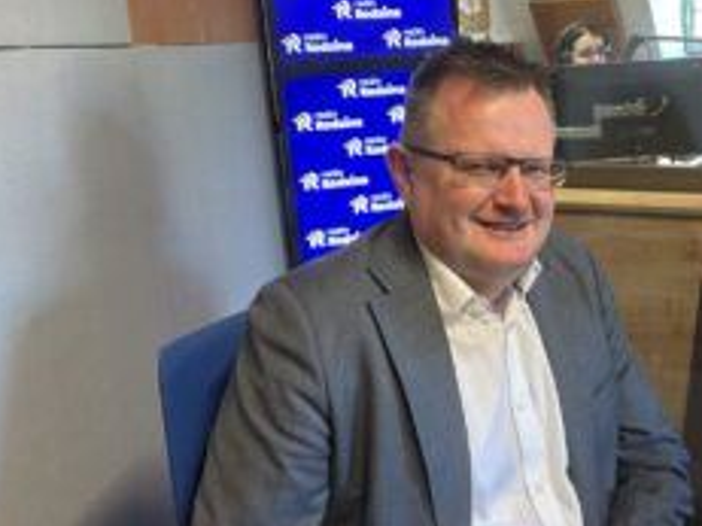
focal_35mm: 40
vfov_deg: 35.8
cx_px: 521
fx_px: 811
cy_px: 204
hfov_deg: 45.3
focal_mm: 5.7
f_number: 1.5
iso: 250
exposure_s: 1/50
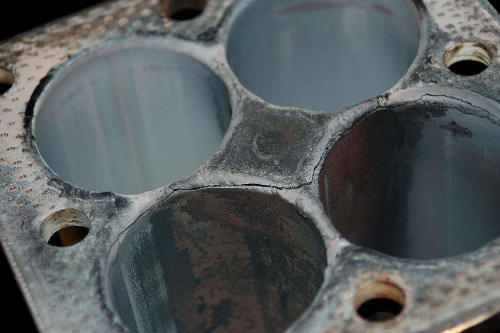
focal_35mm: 120
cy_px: 166
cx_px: 250
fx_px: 1665
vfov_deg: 11.4
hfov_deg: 17.1
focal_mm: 80
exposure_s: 1/125
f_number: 5.6
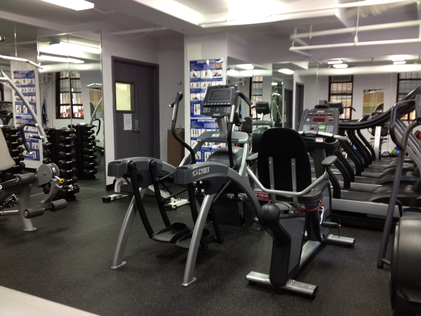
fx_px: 426
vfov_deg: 40.7
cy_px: 158
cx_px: 210
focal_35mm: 35
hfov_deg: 52.6
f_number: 2.4
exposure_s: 1/20
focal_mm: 4.28
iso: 160
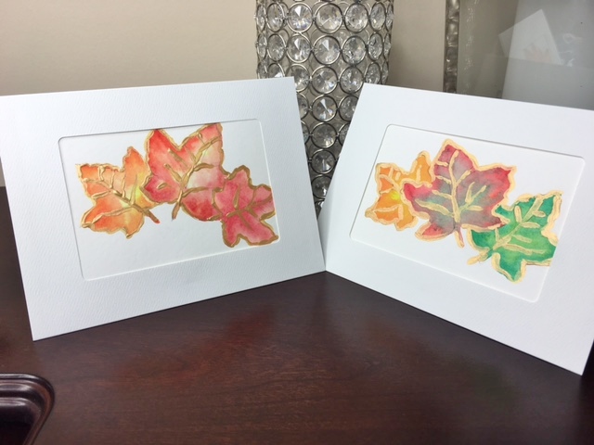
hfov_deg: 61.7
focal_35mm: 29
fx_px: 498
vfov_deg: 48.2
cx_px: 297
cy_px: 222
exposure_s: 1/154
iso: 25
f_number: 2.2
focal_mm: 4.15
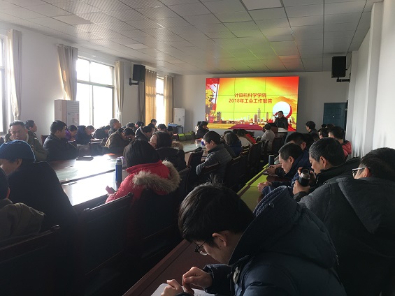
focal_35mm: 29
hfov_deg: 61.6
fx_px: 331
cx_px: 198
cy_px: 148
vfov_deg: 48.2
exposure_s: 1/50
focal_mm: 4.15
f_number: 2.2
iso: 32
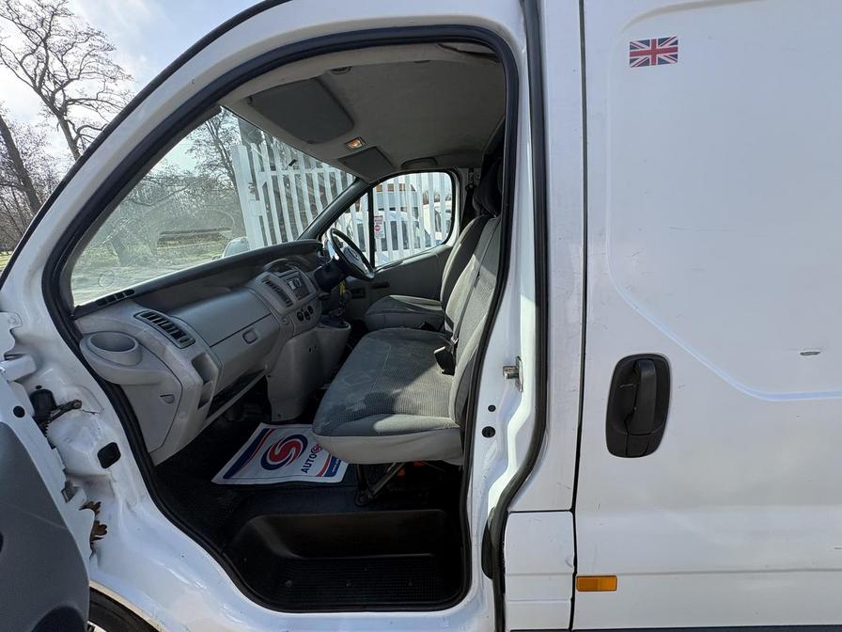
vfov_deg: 85.7
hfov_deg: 102.1
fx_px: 341
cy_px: 316
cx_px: 421
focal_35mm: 14
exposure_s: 1/533
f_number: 2.2
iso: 50
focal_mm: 2.22
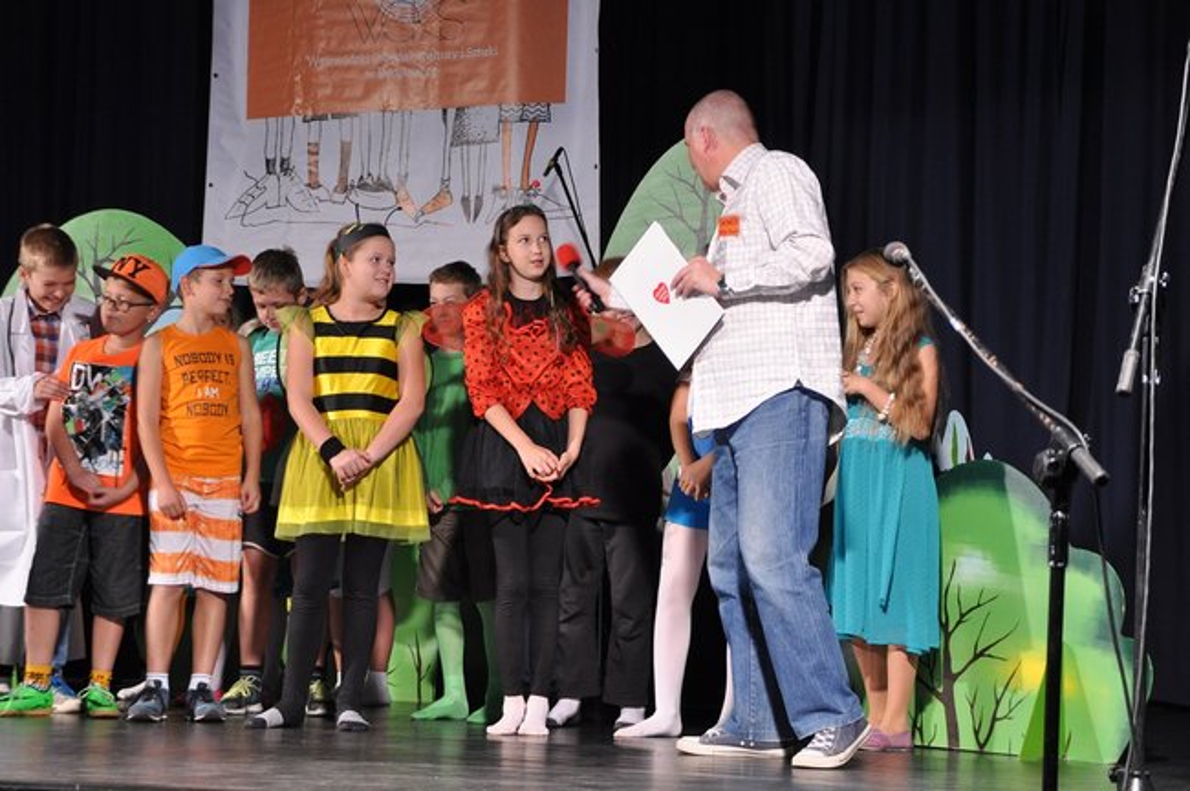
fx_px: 2576
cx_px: 595
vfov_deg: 17.5
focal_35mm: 78
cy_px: 396
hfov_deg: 26.0
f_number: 4.8
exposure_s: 1/30
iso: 800
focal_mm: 52
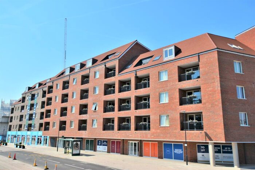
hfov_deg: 61.9
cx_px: 128
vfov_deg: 43.6
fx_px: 213
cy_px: 85
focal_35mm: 30
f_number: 8
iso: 100
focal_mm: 20
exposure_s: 1/250
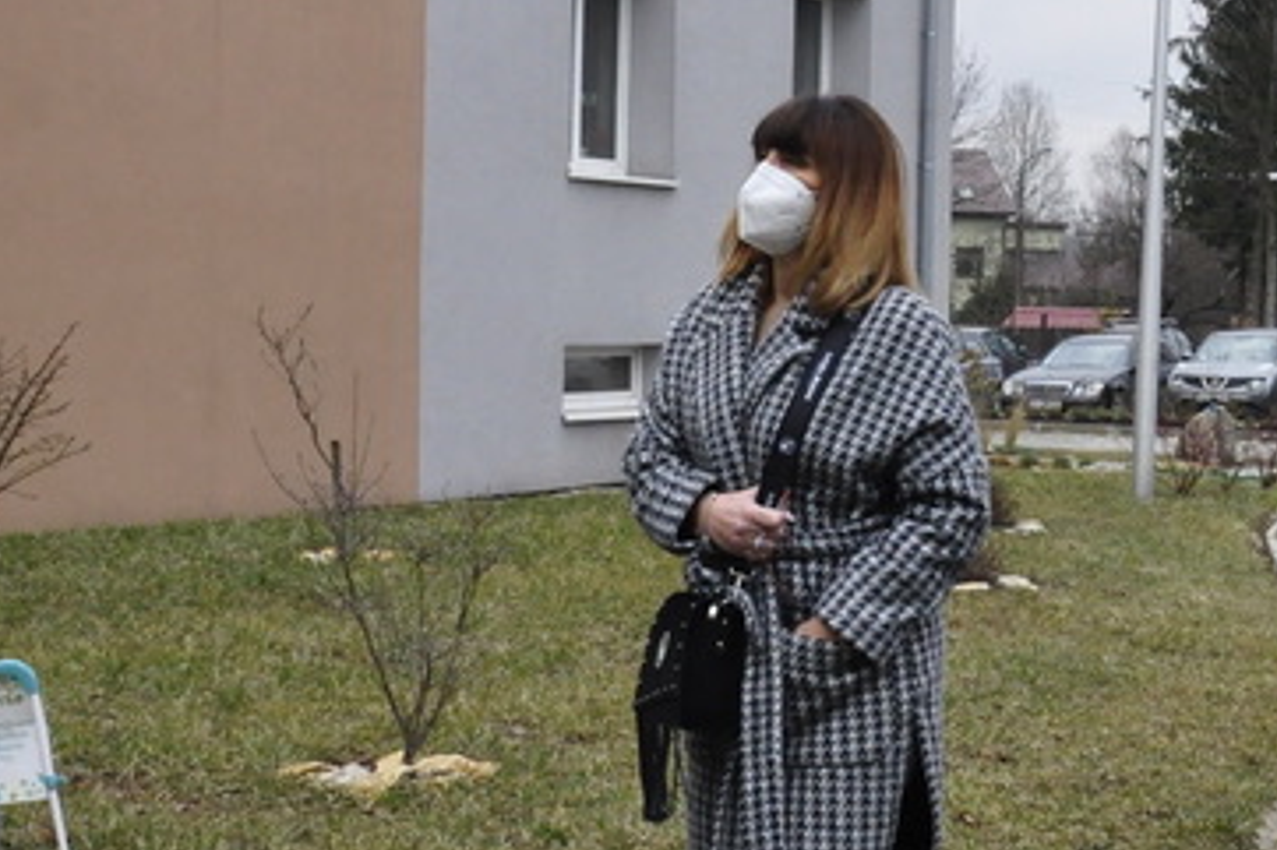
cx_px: 1667
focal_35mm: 81
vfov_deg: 16.8
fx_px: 2872
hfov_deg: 22.4
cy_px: 409
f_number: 11
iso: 1000
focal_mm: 18
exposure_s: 1/400
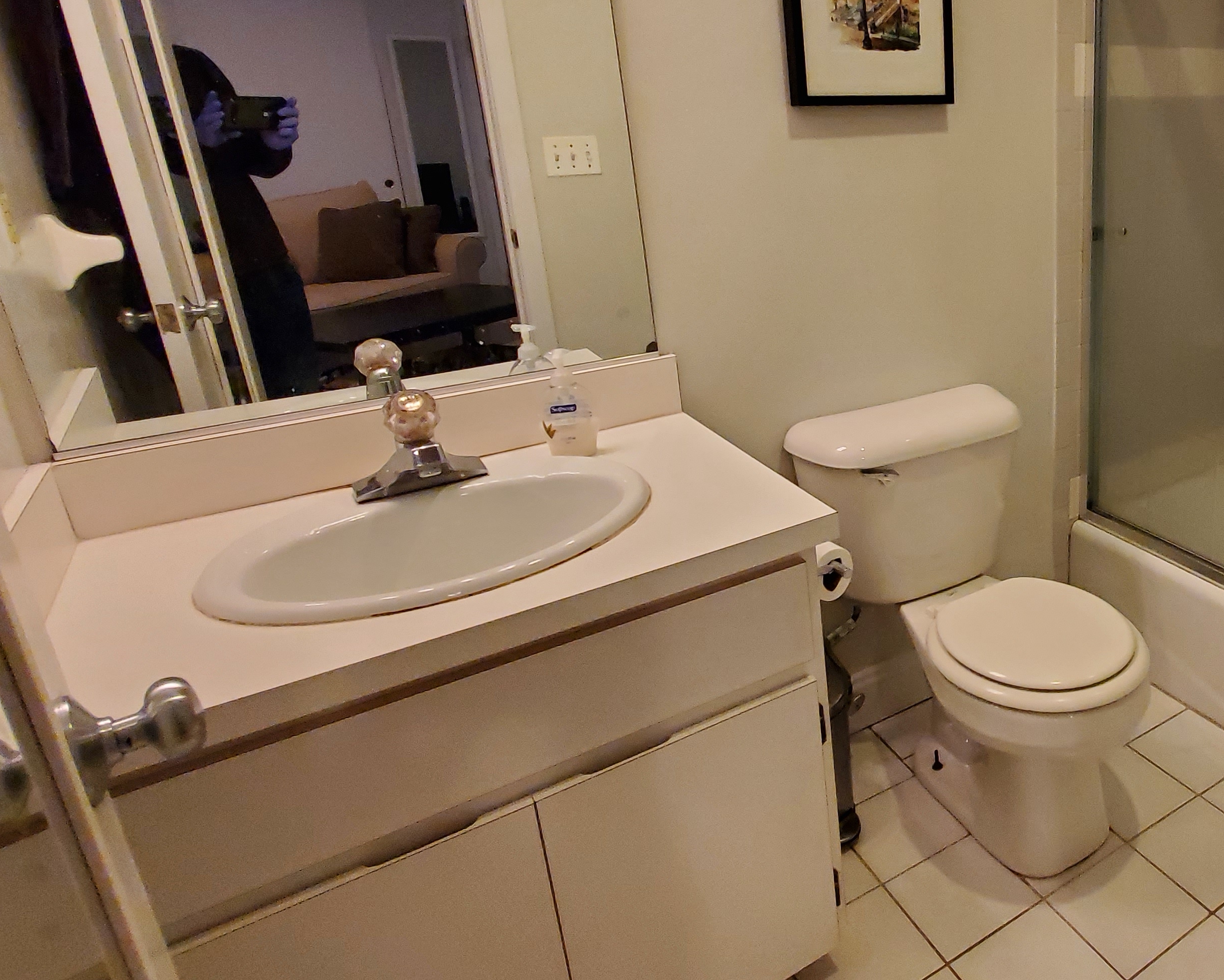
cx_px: 994
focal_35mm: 24
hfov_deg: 63.6
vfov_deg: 58.2
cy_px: 386
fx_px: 869
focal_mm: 1.8
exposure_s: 1/59
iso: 400
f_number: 2.2
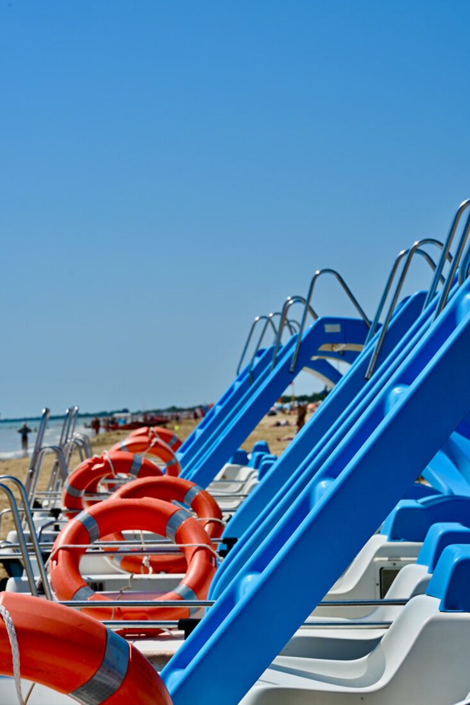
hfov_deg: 16.4
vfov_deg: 24.5
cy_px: 352
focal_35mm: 83
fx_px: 1626
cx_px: 235
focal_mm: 83
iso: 100
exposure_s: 1/320
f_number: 11
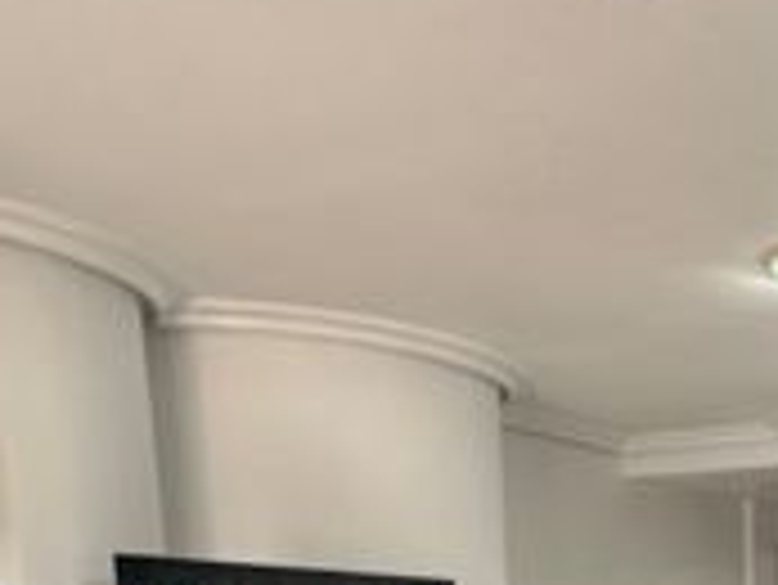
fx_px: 1282
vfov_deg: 21.2
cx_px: 830
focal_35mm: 57
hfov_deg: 30.6
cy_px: 904
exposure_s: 1/50
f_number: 2.2
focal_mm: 2.22
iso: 160
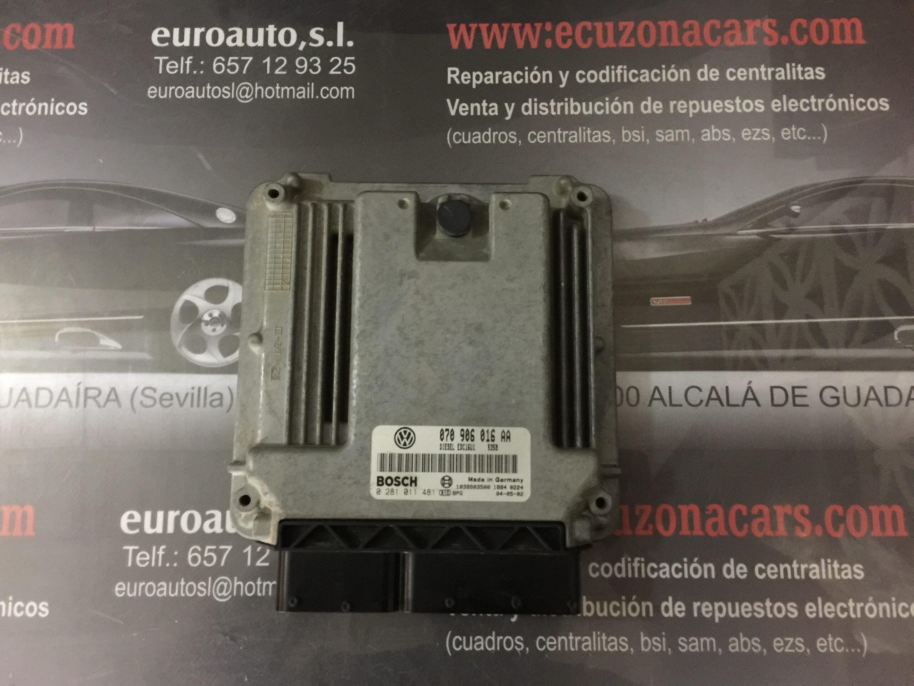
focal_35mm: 29
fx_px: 766
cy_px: 343
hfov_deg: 61.7
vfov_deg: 48.2
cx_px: 457
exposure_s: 1/4
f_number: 2.2
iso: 160
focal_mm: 4.15
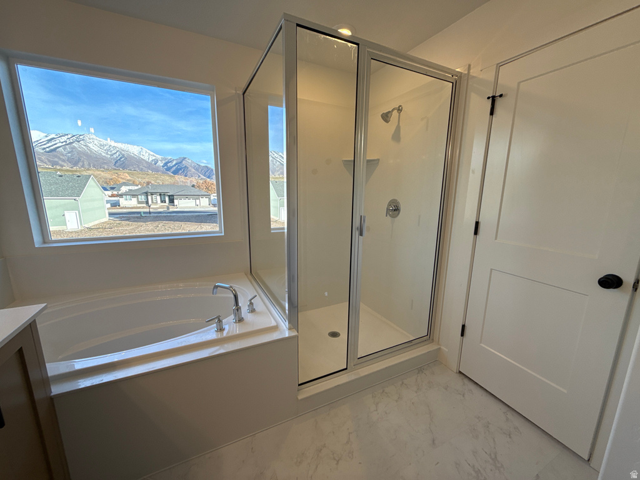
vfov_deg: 85.7
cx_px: 320
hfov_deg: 102.1
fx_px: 259
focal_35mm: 14
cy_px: 240
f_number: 2.2
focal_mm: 2.22
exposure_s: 1/192
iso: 64
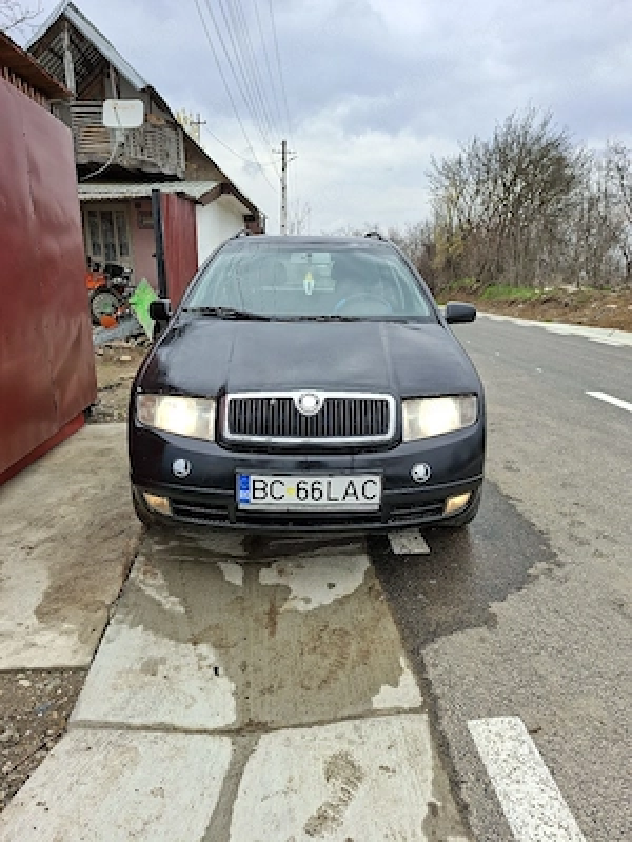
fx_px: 560
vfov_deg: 73.9
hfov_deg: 58.9
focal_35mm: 23
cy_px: 421
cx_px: 316
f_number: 1.8
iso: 50
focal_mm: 5.54
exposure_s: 1/769
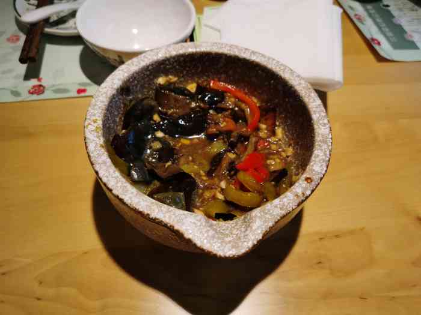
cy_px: 158
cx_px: 210
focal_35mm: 27
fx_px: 328
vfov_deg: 51.4
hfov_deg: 65.3
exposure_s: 1/179
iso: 50
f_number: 1.6
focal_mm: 5.56
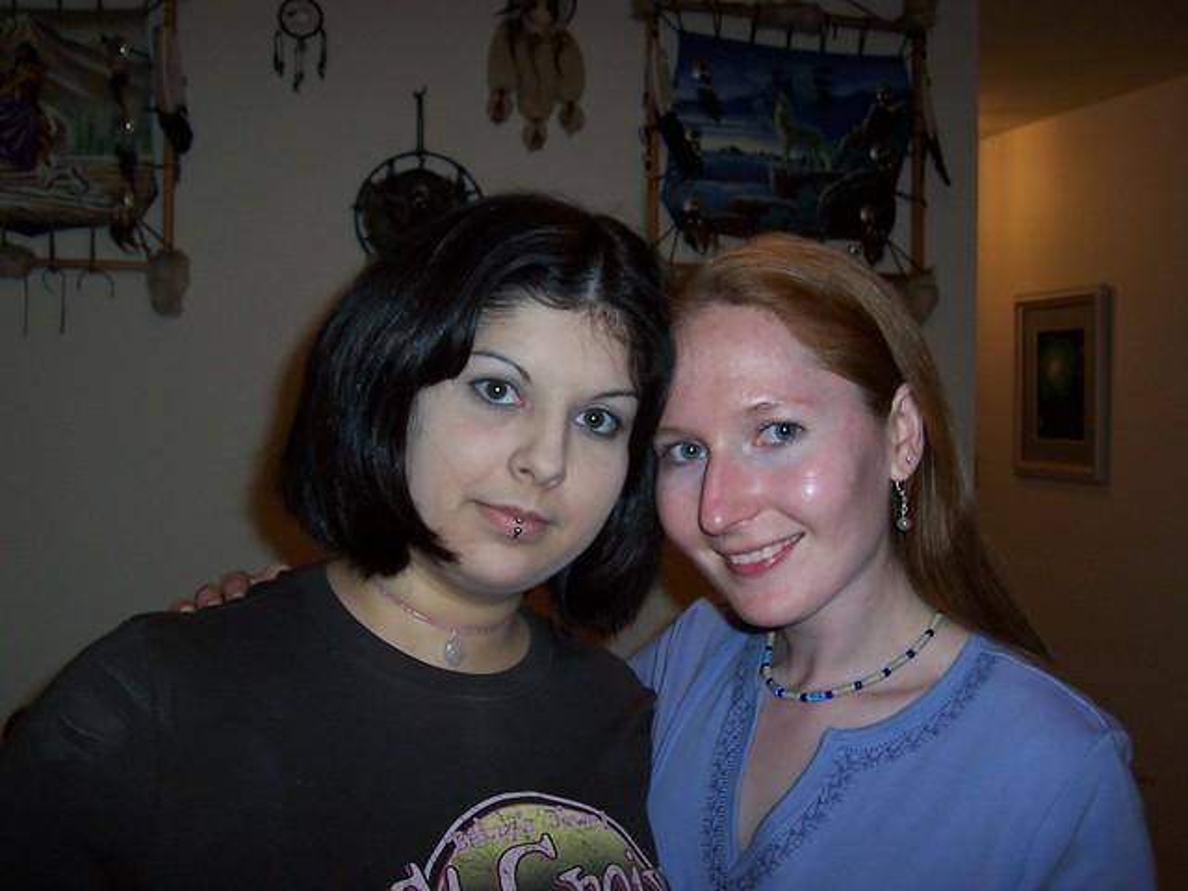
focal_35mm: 37
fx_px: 1270
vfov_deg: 38.7
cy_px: 446
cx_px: 594
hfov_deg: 50.1
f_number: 2.8
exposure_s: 1/60
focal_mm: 5.6
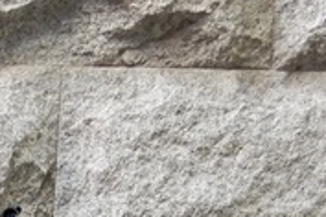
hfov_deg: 13.9
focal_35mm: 127
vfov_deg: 9.2
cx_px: -308
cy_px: 595
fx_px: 1150
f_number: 3.4
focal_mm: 4.3
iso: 180
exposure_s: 1/30
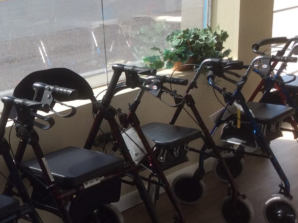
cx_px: 8
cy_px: 144
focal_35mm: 77
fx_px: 662
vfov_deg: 19.1
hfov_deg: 24.3
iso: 32
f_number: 2.4
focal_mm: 3.3
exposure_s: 1/215
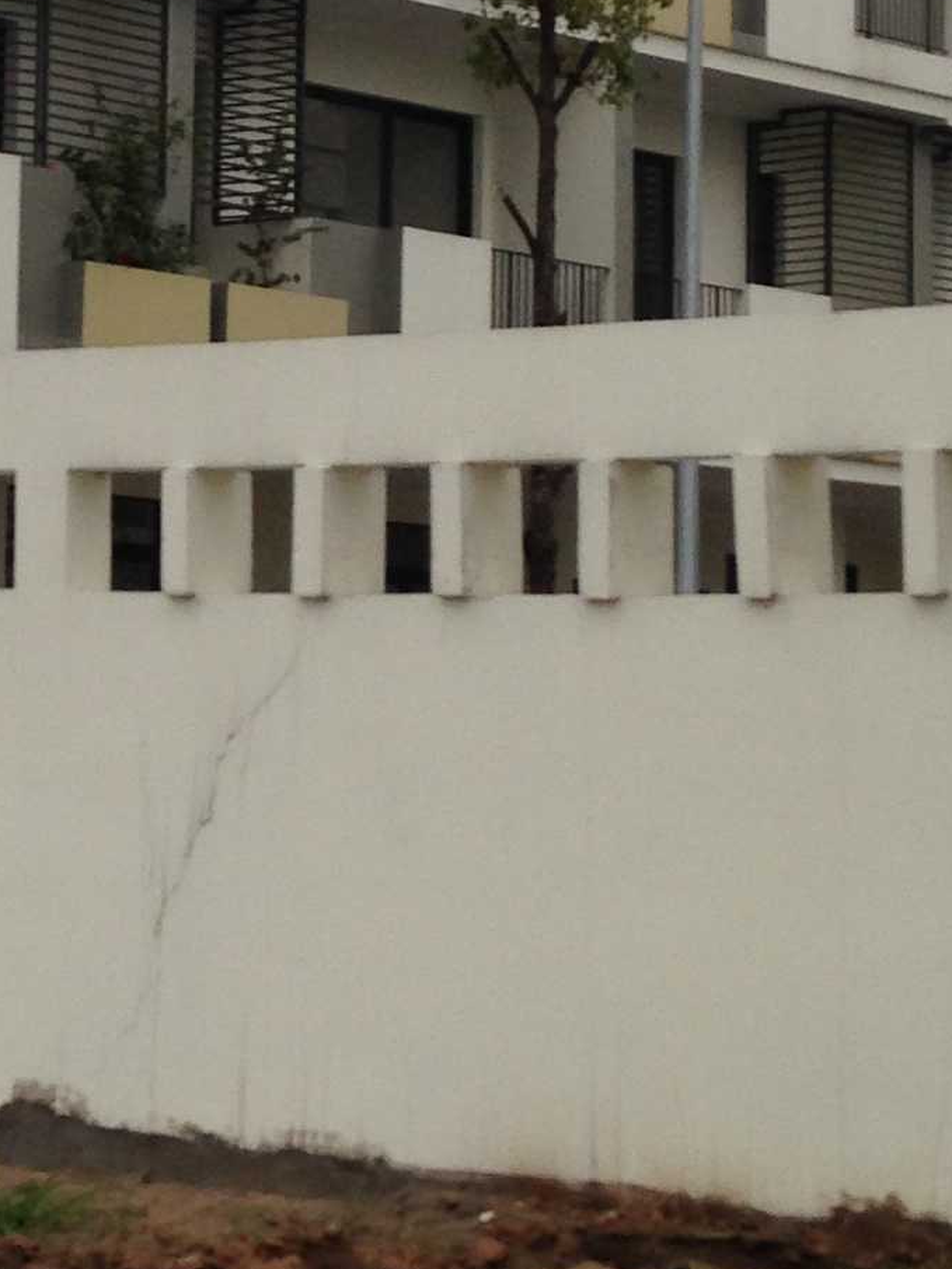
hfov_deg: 12.2
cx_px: -175
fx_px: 4363
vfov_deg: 16.4
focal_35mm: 119
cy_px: 202
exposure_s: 1/304
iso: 50
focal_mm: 4.12
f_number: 2.4
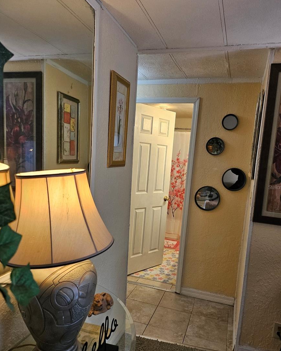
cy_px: 187
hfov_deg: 54.9
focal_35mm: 26
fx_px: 270
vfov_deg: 66.0
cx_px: 145
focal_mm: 5
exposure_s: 1/120
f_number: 1.8
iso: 160
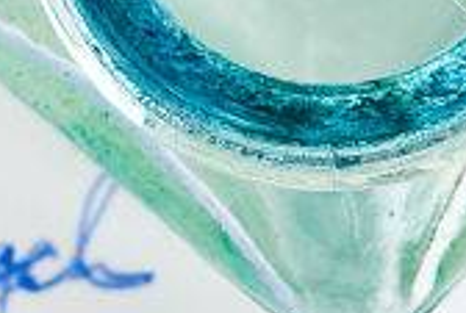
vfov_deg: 3.4
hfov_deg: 5.1
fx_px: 5268
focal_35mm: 406
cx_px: 214
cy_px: 158
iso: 100
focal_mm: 35
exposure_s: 3
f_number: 10
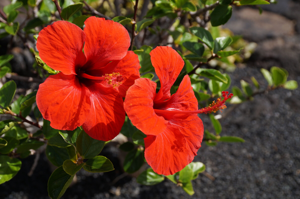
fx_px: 750
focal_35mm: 90
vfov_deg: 15.2
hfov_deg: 22.6
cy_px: 100
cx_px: 150
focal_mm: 60
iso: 100
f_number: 7.1
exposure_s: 1/320
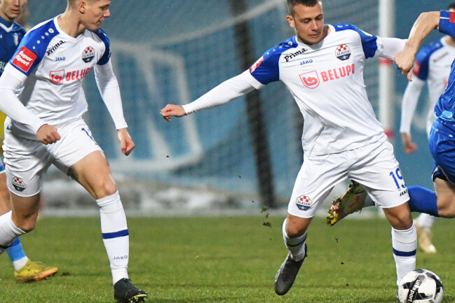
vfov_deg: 2.9
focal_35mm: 473
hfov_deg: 4.4
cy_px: 121
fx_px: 5979
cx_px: 257
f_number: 3.5
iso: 4000
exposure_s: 1/1250
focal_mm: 300
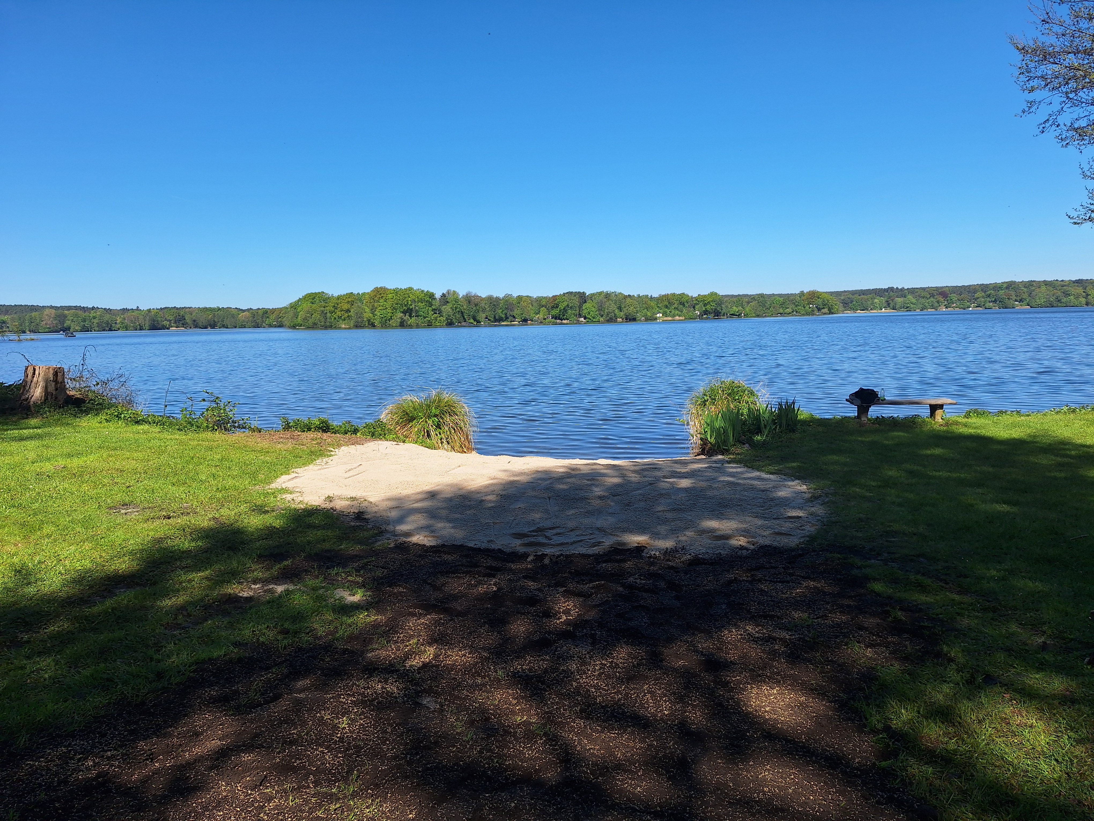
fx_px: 727
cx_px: 547
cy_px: 410
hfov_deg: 73.9
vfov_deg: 58.9
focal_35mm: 23
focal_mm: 5.54
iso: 40
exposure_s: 1/2451
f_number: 1.8
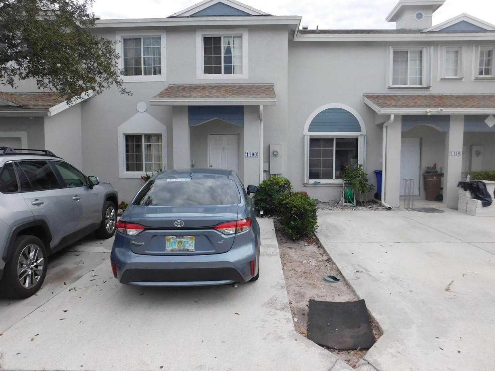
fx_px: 343
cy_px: 189
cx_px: 248
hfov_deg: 71.6
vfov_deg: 56.8
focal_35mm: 24
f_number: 3
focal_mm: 4
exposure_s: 1/800
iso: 125
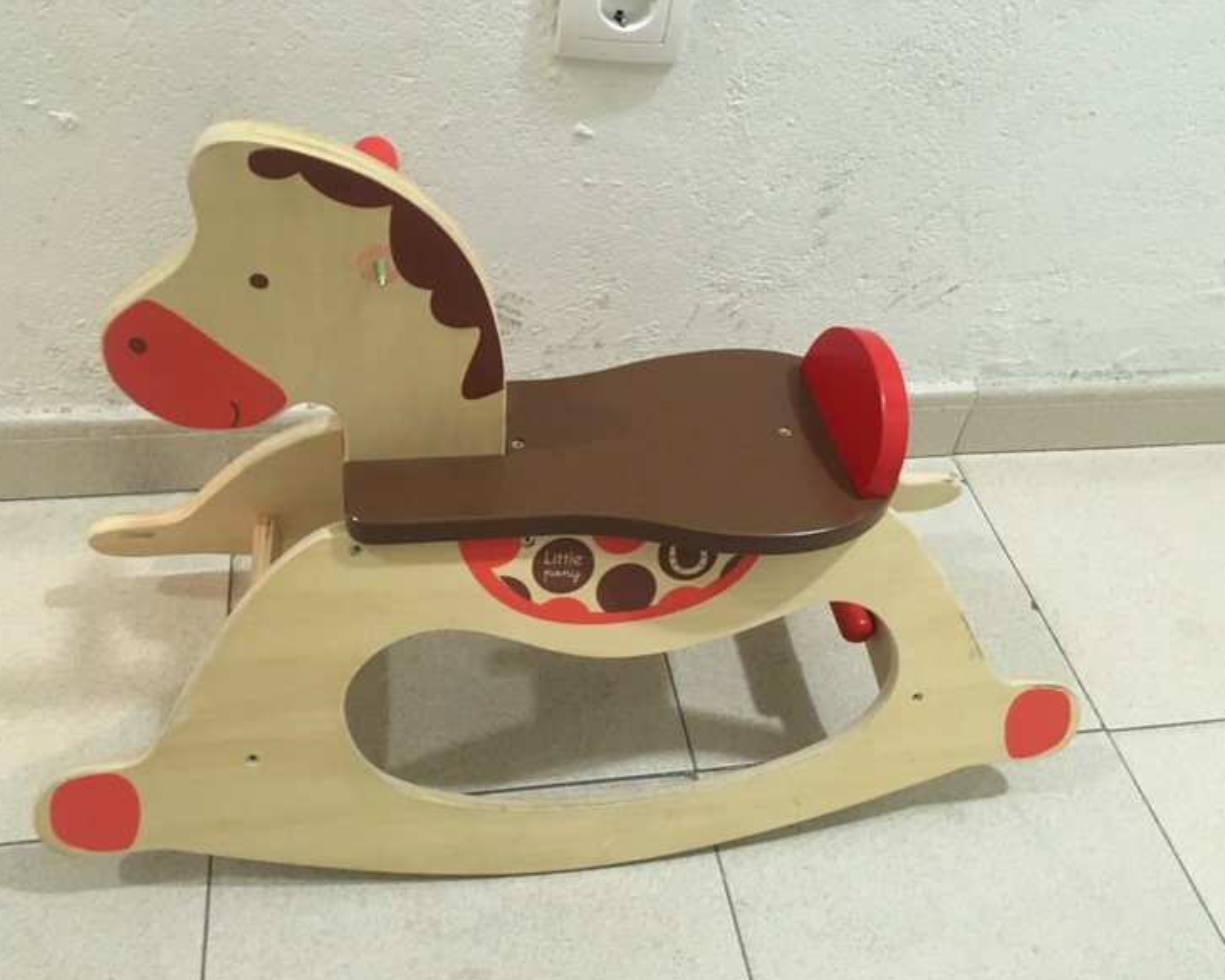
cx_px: 606
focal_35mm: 31
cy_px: 500
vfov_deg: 47.1
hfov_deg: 57.2
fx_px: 1124
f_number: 2.2
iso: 200
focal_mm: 4.15
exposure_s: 1/17
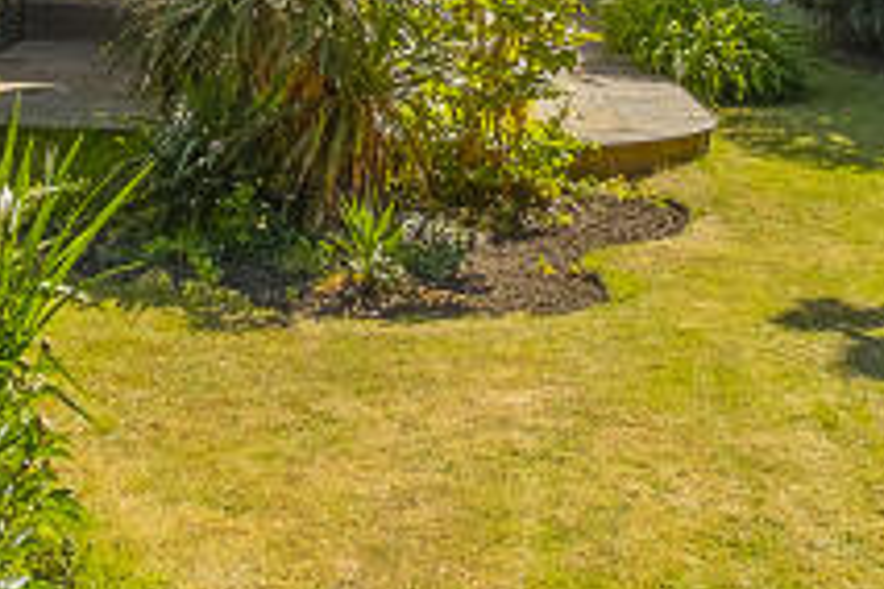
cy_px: -201
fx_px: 1768
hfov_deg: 27.1
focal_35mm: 72
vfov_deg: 17.6
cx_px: 87
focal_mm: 10
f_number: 4.5
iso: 250
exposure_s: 1/800
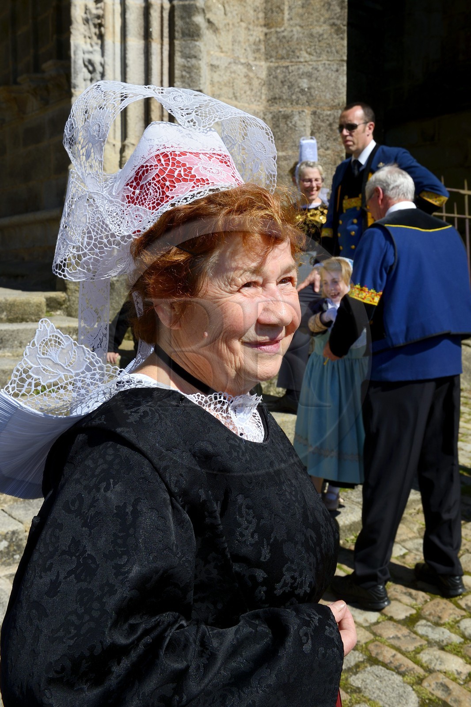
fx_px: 667
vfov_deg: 55.8
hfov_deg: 38.9
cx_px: 236
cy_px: 354
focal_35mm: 34
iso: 200
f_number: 11
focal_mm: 34
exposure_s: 1/320
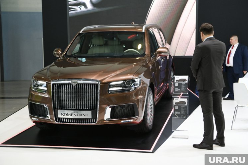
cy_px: 82
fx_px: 420
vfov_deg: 22.2
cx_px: 124
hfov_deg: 32.9
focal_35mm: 61
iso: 1000
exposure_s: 1/200
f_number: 4
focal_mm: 60
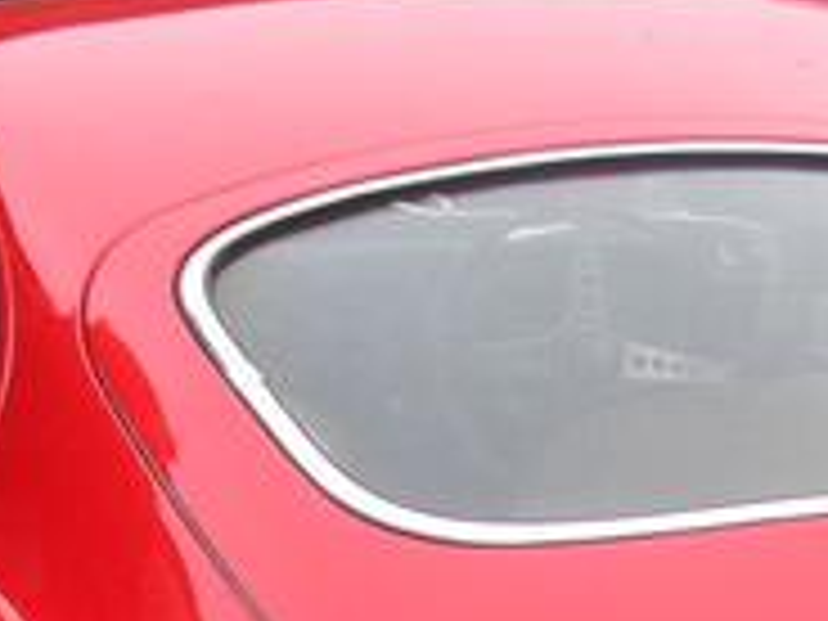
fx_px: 2918
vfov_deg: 11.9
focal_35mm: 122
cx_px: 616
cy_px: 774
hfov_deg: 16.1
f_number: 2.8
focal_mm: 5.8
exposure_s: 1/56.6
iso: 50
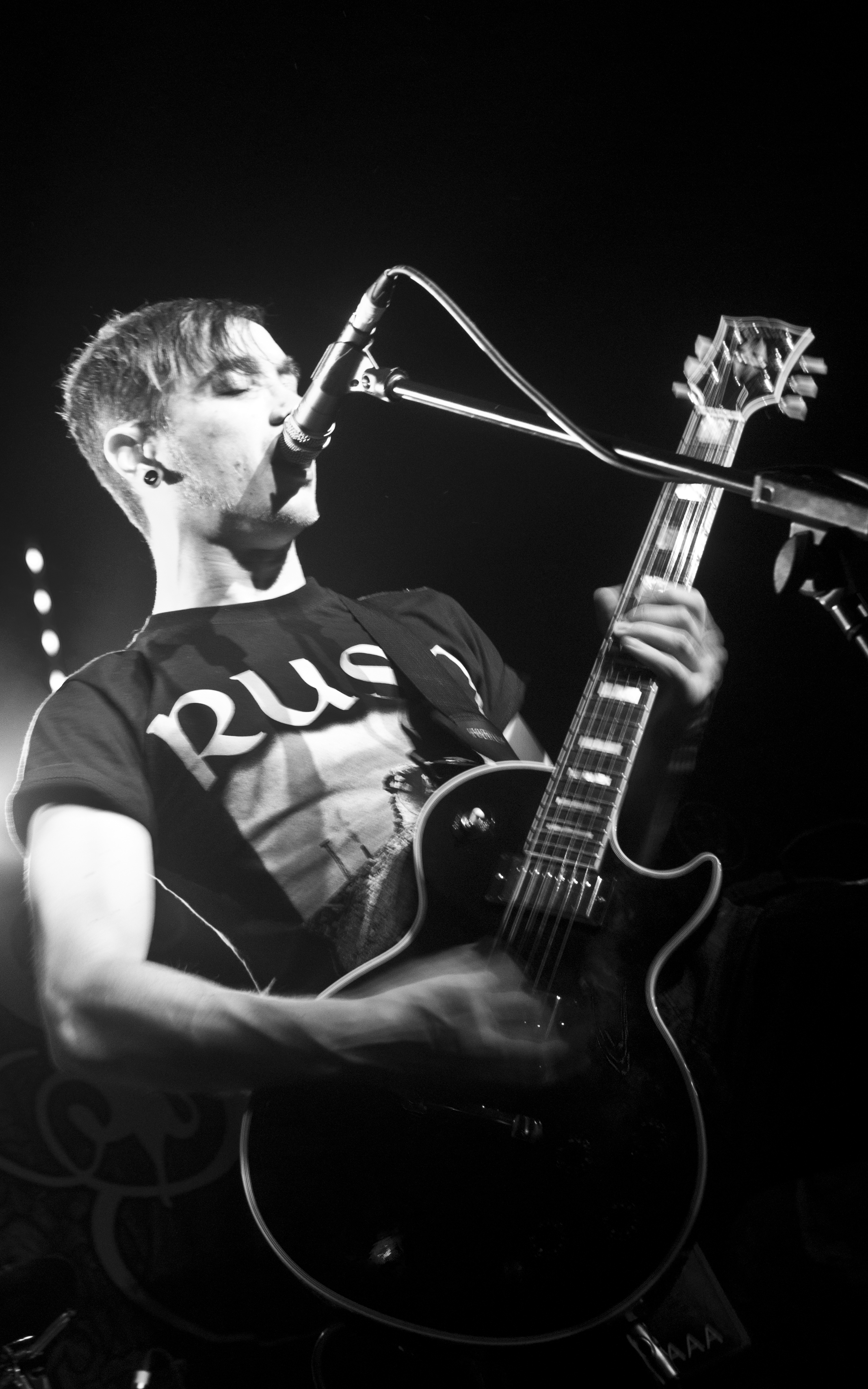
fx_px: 1968
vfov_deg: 38.9
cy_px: 674
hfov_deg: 24.9
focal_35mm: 52
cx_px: 443
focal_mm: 30
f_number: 5
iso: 400
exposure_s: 1/20
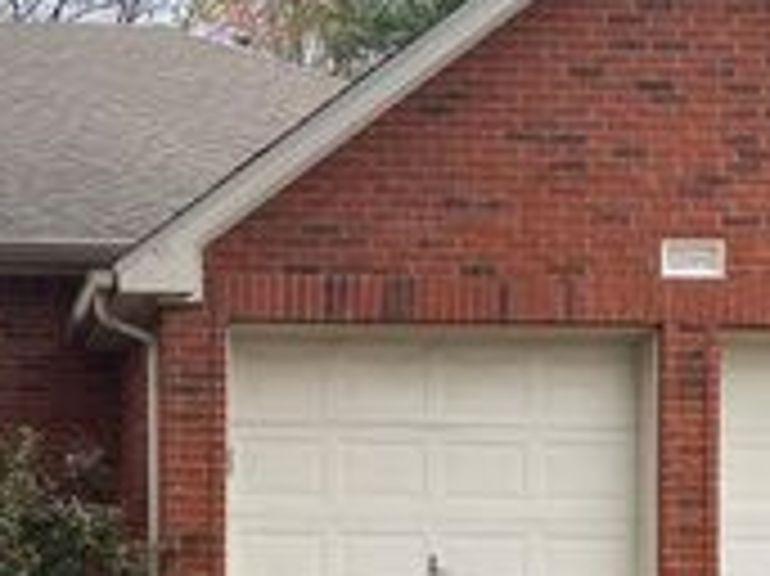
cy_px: 470
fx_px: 1689
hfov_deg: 25.2
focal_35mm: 76
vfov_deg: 19.1
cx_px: 131
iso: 32
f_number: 1.8
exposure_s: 1/541
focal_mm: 4.25
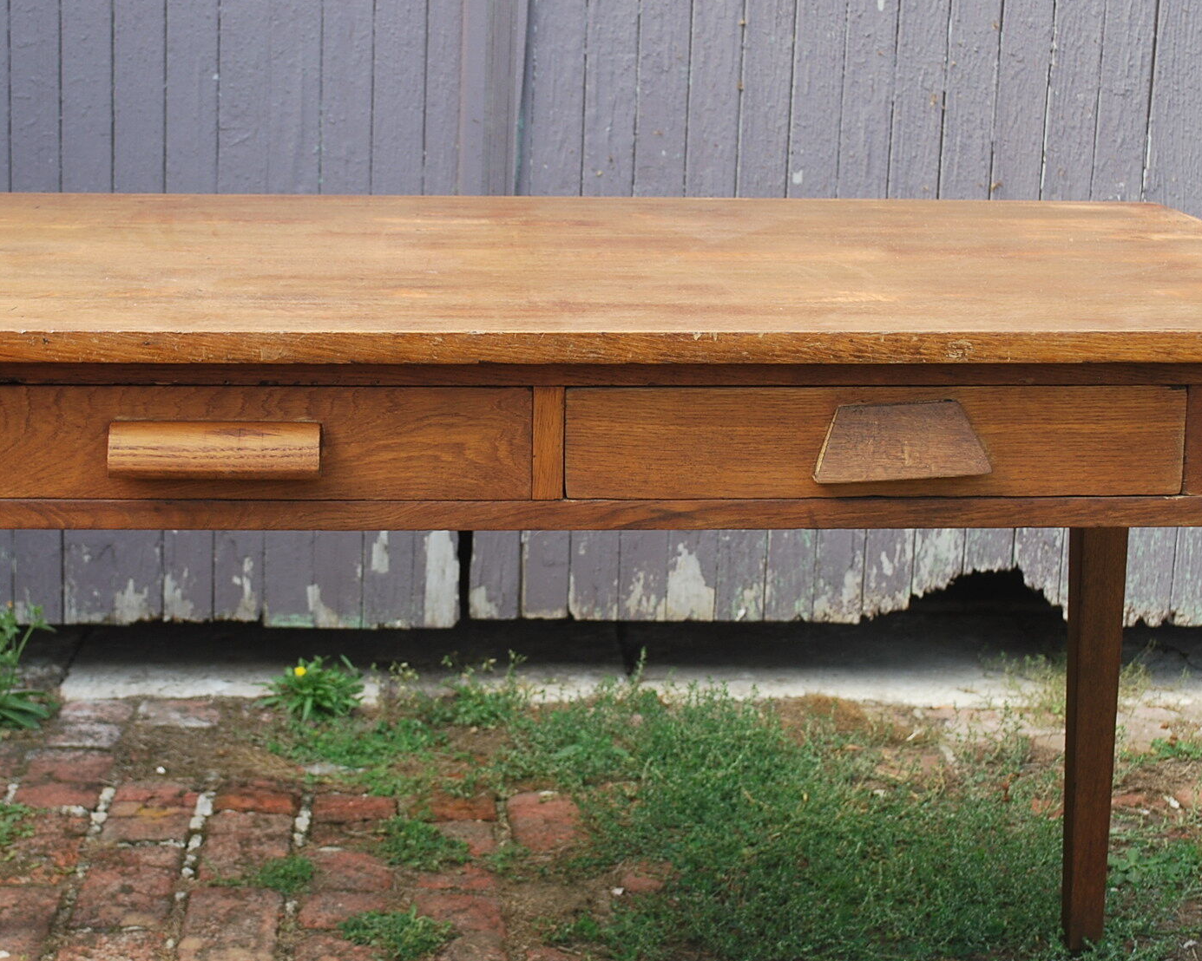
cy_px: 454
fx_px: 2383
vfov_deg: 22.8
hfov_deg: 28.3
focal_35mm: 67
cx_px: 505
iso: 200
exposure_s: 1/125
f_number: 5.6
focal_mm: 34
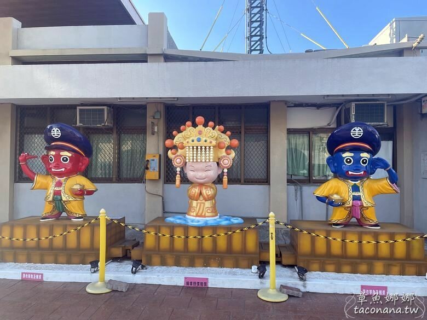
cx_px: 214
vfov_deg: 53.1
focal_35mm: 26
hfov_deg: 67.3
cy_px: 160
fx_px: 321
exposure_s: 1/477
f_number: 1.6
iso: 32
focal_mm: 4.2
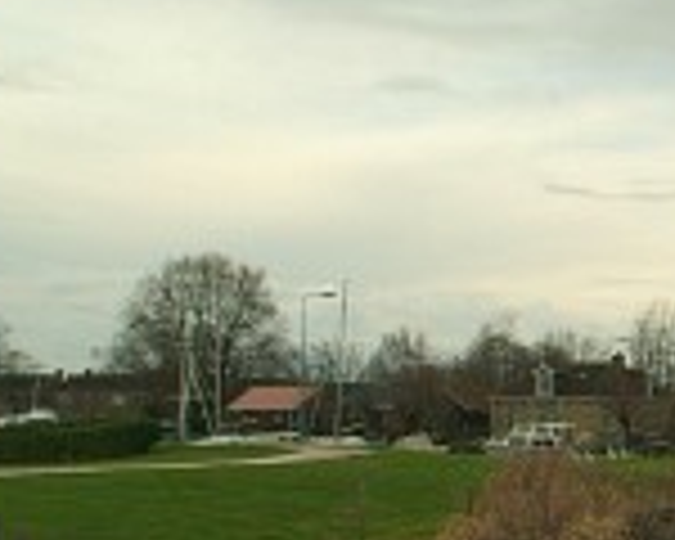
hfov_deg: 25.8
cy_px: 398
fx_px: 1179
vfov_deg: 25.5
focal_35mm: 59
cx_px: 945
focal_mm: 14
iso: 400
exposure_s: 1/1000
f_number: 4.8
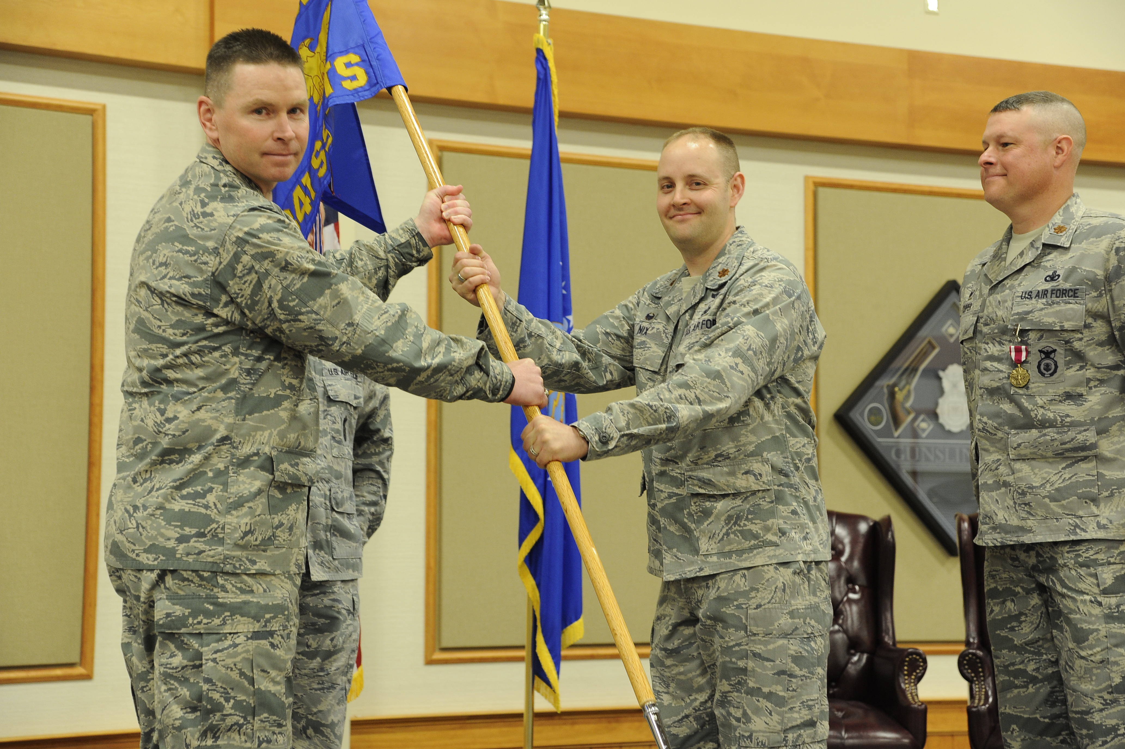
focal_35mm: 68
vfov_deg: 20.0
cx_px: 575
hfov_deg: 29.7
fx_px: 2124
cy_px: 364
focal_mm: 66
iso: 1000
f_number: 4
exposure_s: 1/25
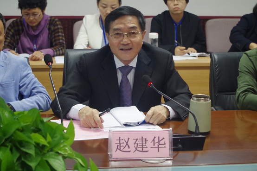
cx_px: 128
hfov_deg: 24.8
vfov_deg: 16.6
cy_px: 86
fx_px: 585
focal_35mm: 82
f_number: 5.6
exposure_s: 1/13
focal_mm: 55
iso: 1600
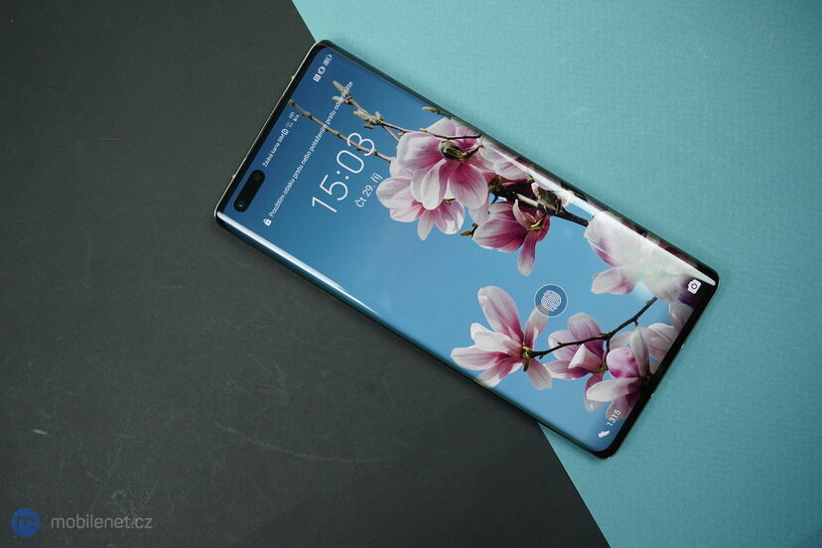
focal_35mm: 37
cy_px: 274
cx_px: 411
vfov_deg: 35.9
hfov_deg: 51.9
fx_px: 845
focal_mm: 37
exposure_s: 1/160
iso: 1250
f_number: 6.3
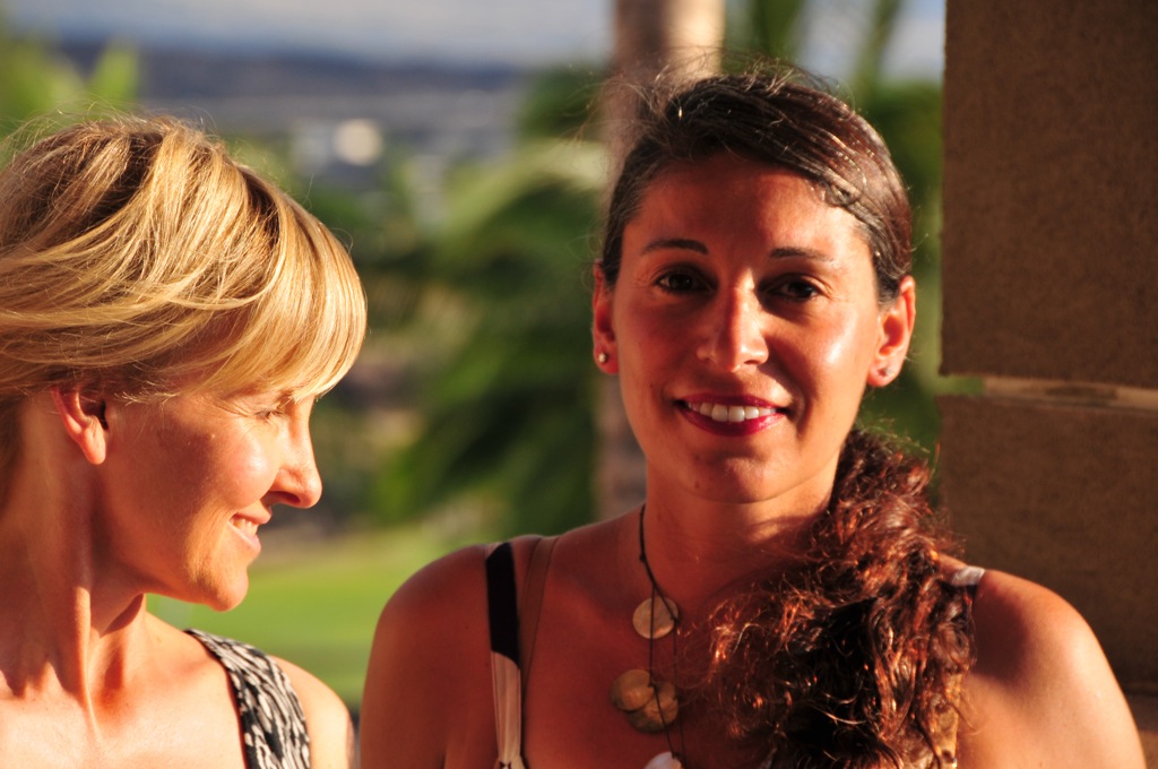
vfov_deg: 5.4
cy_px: 384
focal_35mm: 255
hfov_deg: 8.1
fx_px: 8192
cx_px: 579
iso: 250
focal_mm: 170
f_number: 8
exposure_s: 1/250
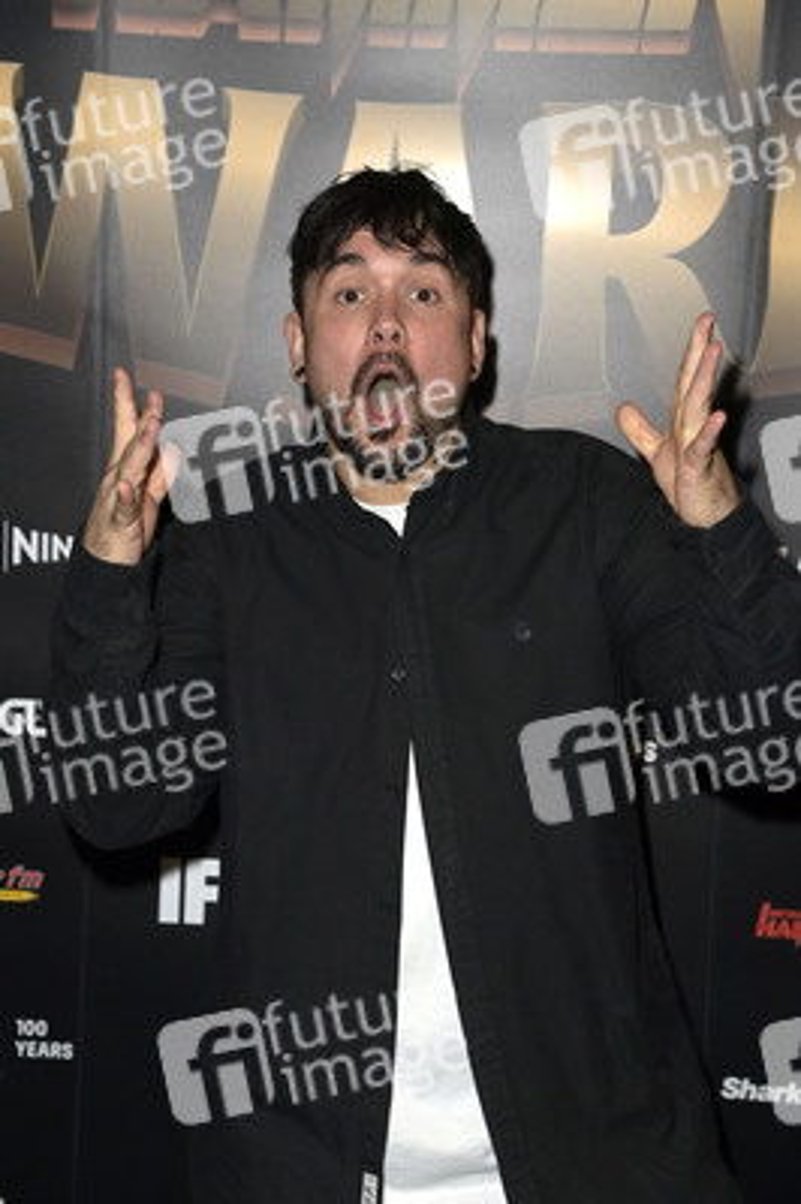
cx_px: 400
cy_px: 602
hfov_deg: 20.6
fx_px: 2206
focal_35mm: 66
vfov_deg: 30.5
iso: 640
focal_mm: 66
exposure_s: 1/200
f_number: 5
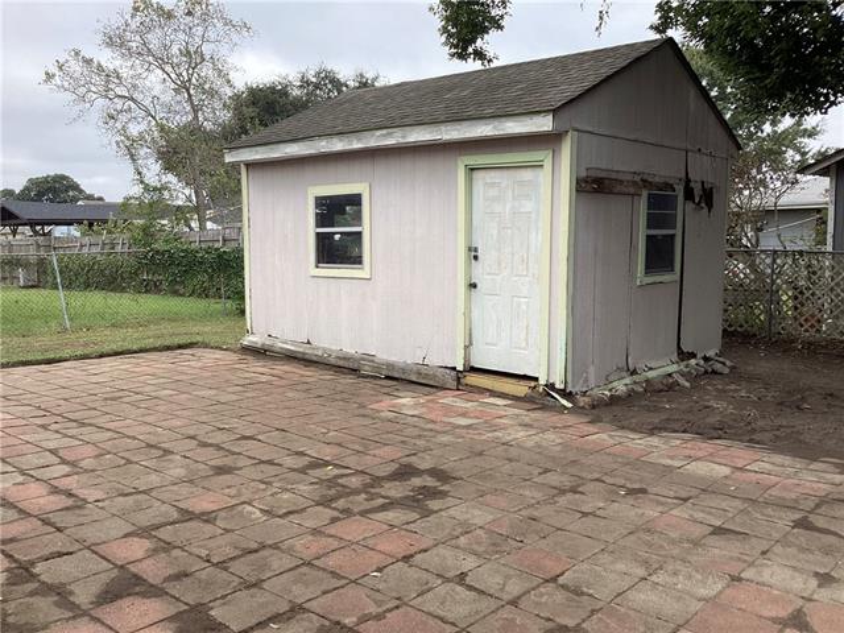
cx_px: 422
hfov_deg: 58.4
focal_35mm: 31
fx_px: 756
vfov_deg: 45.4
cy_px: 316
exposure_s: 1/208
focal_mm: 3.3
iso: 25
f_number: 2.4
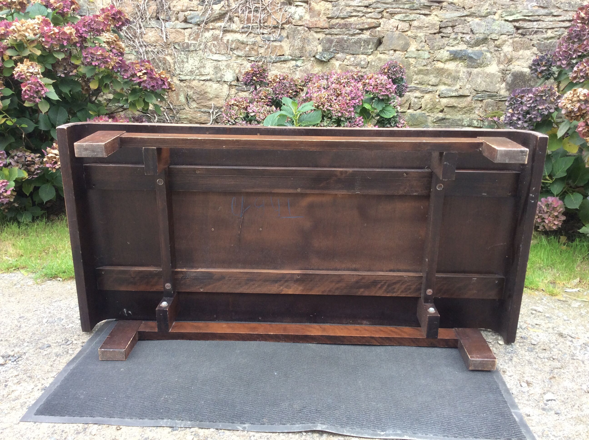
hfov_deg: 56.9
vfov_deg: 44.1
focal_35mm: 32
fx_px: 544
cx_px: 294
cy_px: 220
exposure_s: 1/100
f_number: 2.4
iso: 40
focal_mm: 3.3
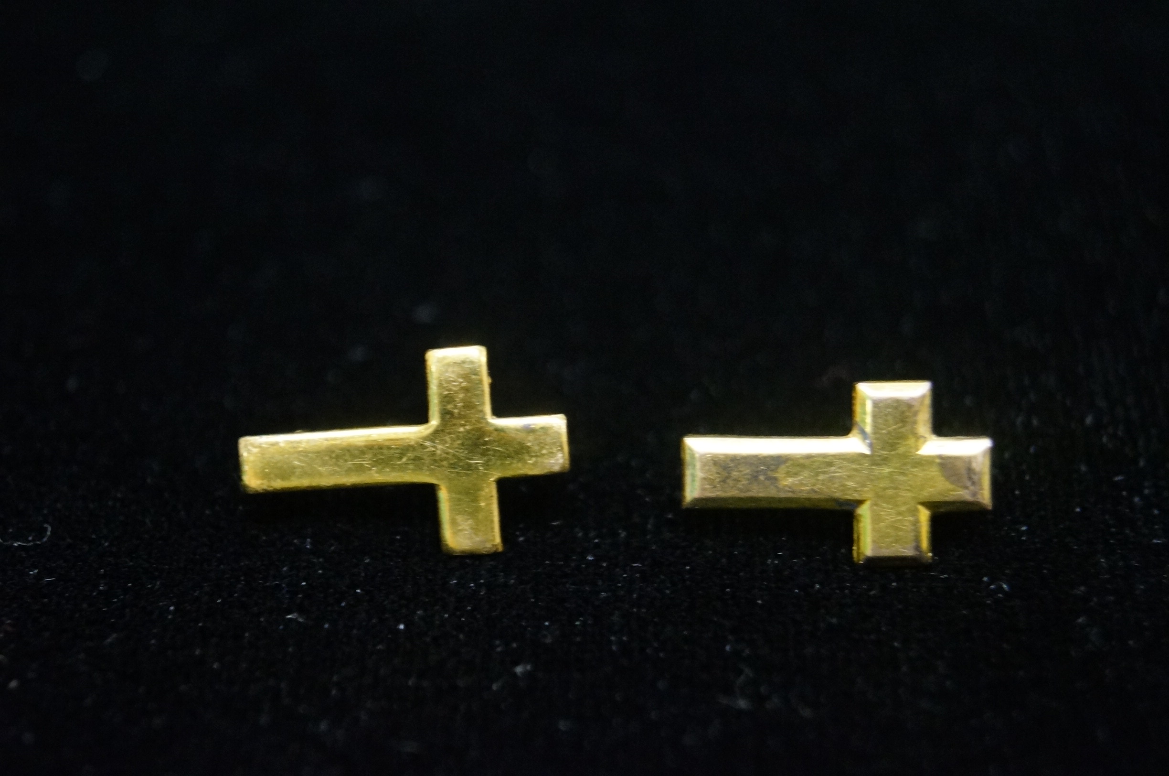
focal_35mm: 82
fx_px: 2675
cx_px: 584
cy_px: 388
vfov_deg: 16.5
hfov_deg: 24.7
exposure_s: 1/40
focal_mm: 55
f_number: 5.6
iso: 3200
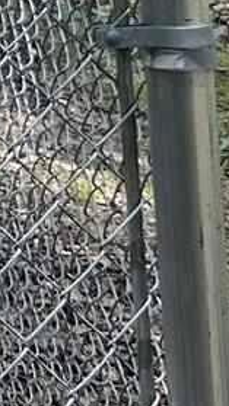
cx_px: -877
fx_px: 2245
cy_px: -541
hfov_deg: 4.9
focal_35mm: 208
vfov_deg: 9.3
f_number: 1.5
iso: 50
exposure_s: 1/670
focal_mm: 5.7
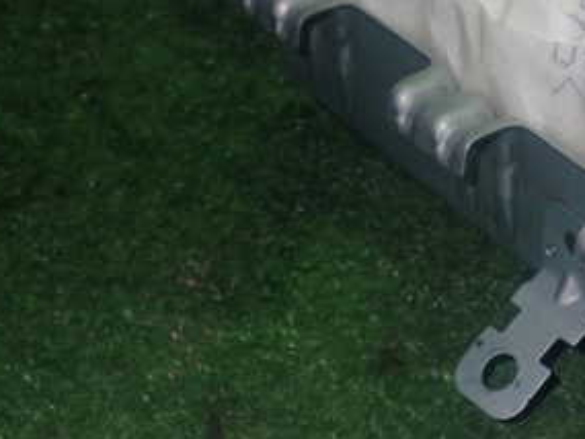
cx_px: 587
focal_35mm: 99
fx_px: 1674
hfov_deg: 19.3
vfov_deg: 14.9
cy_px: 131
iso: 640
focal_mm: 8.4
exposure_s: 1/50
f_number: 9
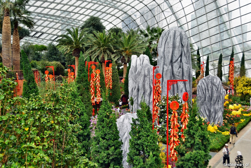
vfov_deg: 28.1
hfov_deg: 41.1
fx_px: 335
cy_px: 84
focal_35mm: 48
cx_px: 126
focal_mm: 32
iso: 100
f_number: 5
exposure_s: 1/100
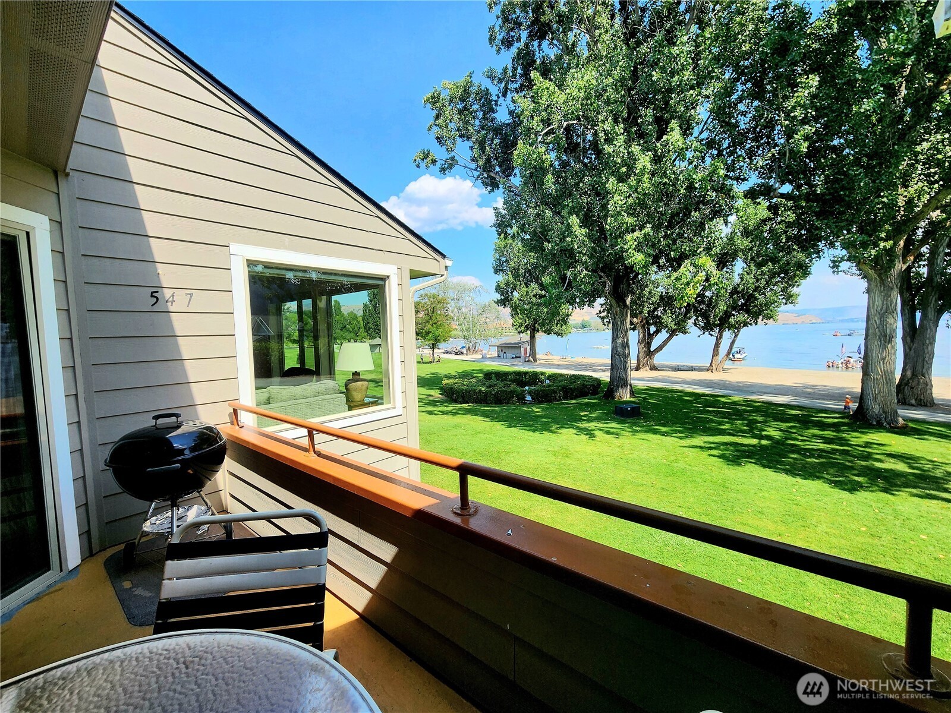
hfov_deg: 106.2
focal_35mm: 13
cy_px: 356
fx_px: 357
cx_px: 476
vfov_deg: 89.9
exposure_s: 1/1111
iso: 50
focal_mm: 2.2
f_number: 2.2
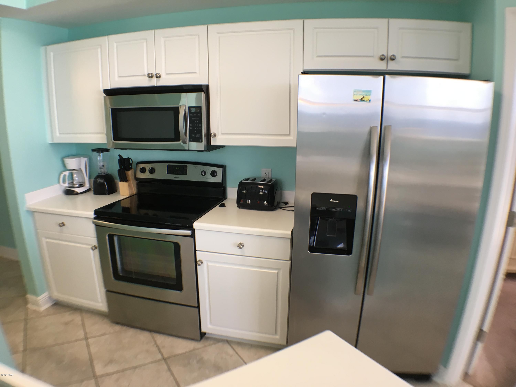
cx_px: 258
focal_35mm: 29
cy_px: 194
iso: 32
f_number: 2.2
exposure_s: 1/40
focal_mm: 4.15
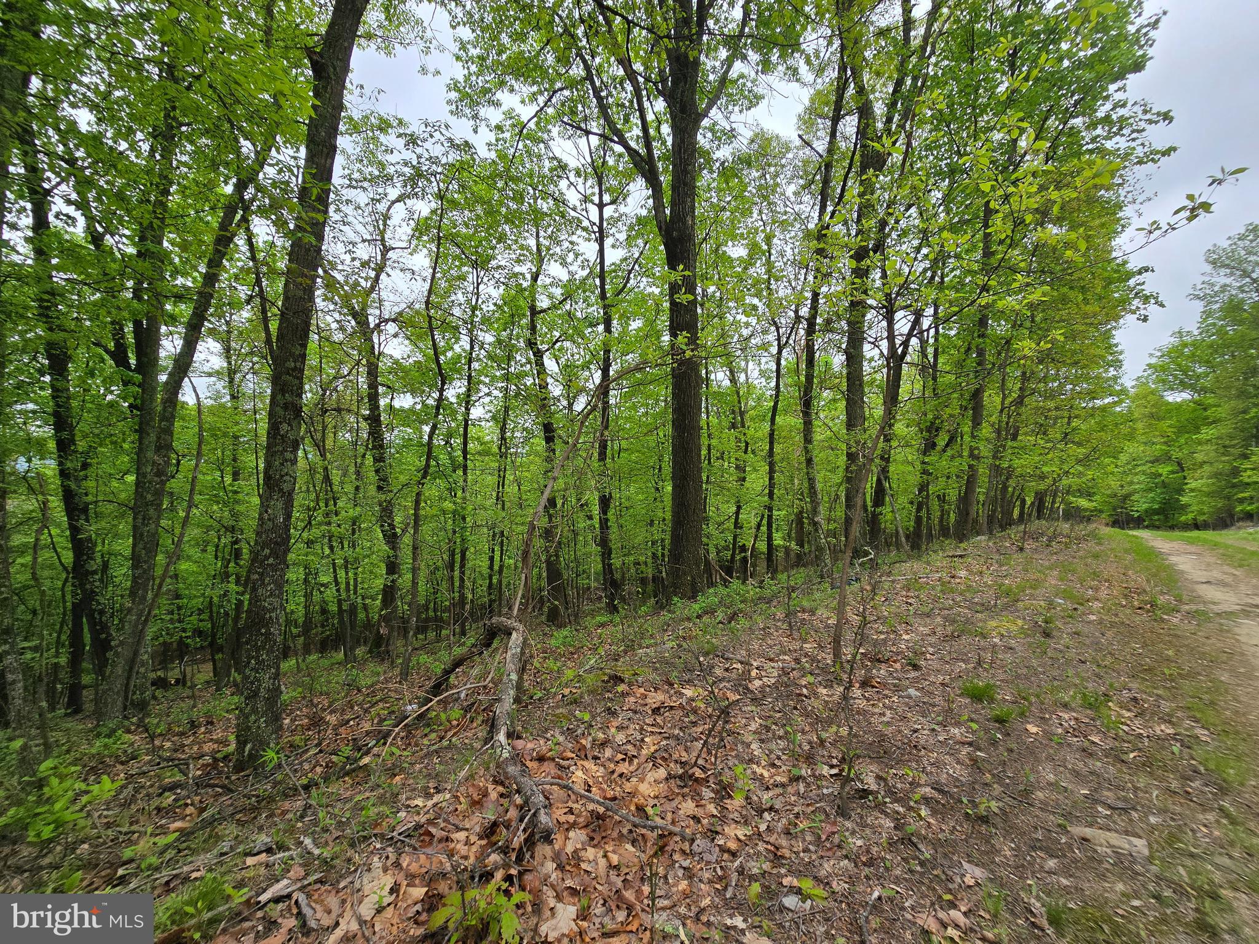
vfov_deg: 89.9
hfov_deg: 106.2
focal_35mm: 13
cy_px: 472
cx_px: 630
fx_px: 473
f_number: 2.2
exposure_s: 1/1255
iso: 50
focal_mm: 2.2
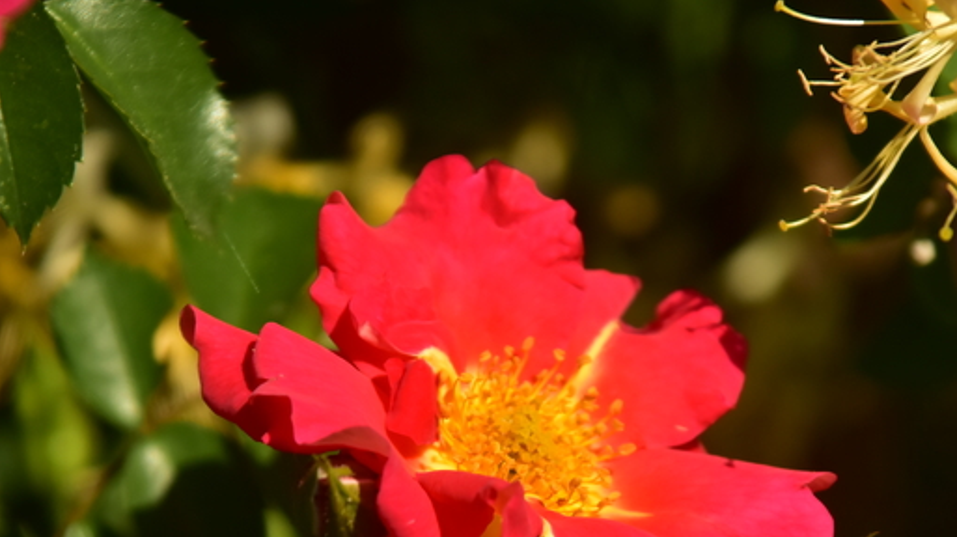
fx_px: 10272
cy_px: 368
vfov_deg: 3.0
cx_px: 487
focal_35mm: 405
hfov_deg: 5.3
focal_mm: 220
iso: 640
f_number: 6.3
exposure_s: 1/3200
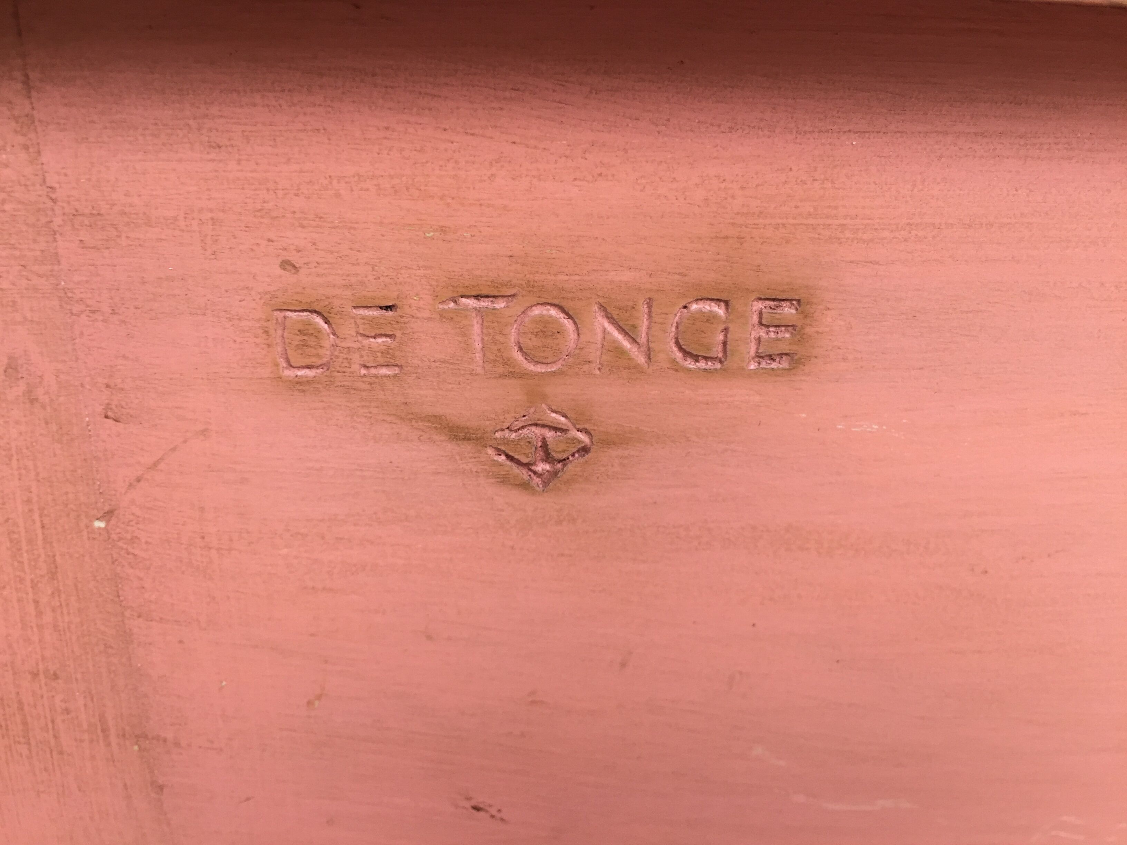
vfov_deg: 48.2
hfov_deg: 61.7
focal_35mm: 29
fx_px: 944
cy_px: 422
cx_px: 564
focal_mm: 4.15
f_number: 2.2
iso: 40
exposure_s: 1/60
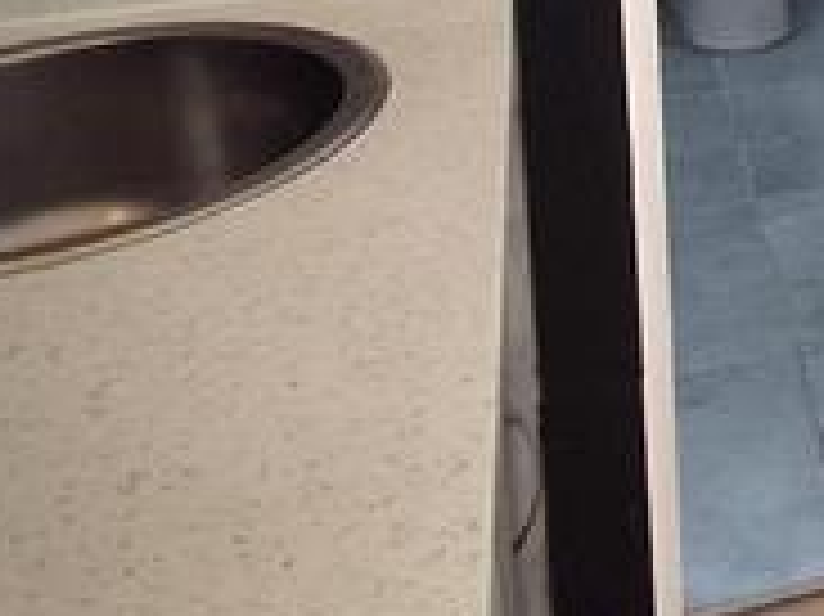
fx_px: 1665
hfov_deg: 23.1
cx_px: 1198
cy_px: -319
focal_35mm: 70
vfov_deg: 18.5
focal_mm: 1.64
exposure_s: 1/50
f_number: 2.2
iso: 50
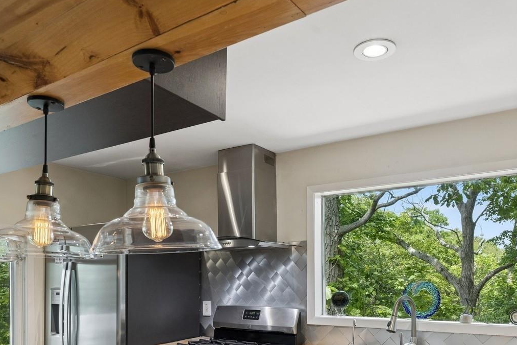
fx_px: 442
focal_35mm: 31
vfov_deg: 41.1
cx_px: 275
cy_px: 266
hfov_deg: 60.6
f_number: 8
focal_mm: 19.5
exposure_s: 1/200
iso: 640
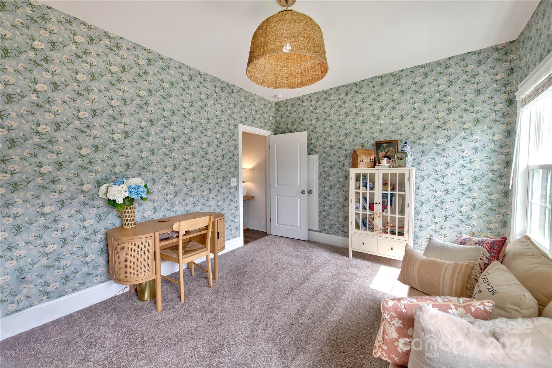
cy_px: 184
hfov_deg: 104.3
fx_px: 215
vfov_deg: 81.2
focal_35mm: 14
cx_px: 276
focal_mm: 14
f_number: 8
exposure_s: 1/30
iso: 400
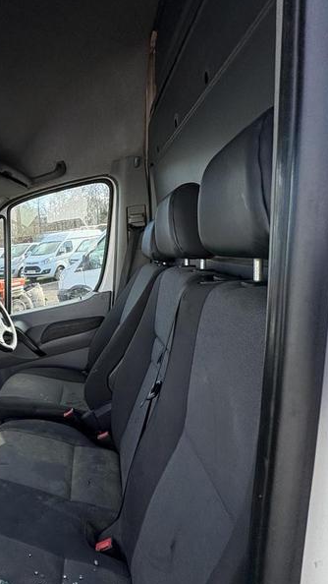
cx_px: 1
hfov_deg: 42.8
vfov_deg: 78.6
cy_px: 306
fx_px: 356
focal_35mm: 23
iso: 64
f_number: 2.2
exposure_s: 1/448
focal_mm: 2.22
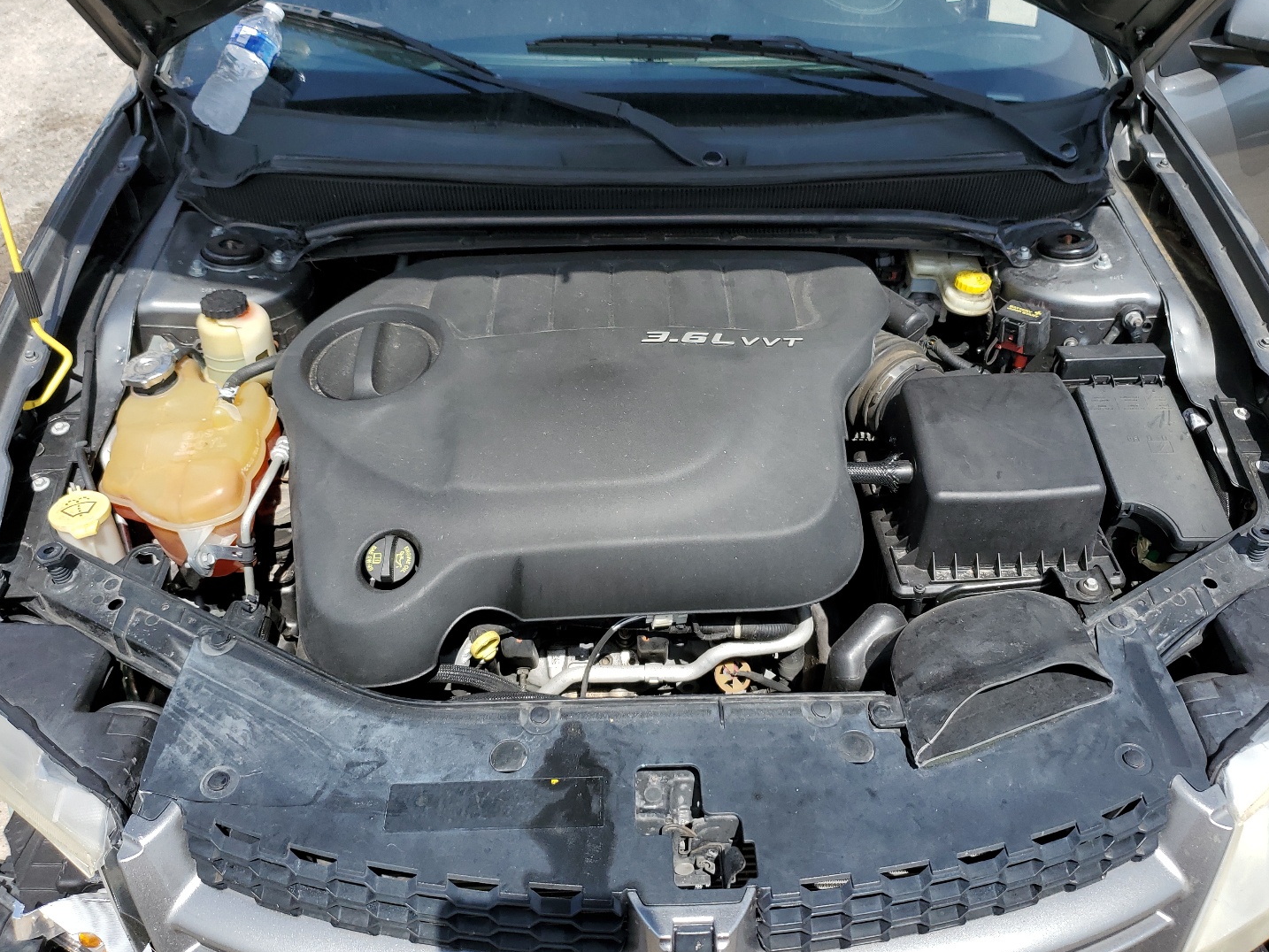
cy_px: 511
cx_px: 680
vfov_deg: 48.2
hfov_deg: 61.6
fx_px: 1063
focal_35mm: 29
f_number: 1.5
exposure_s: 1/2500
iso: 50
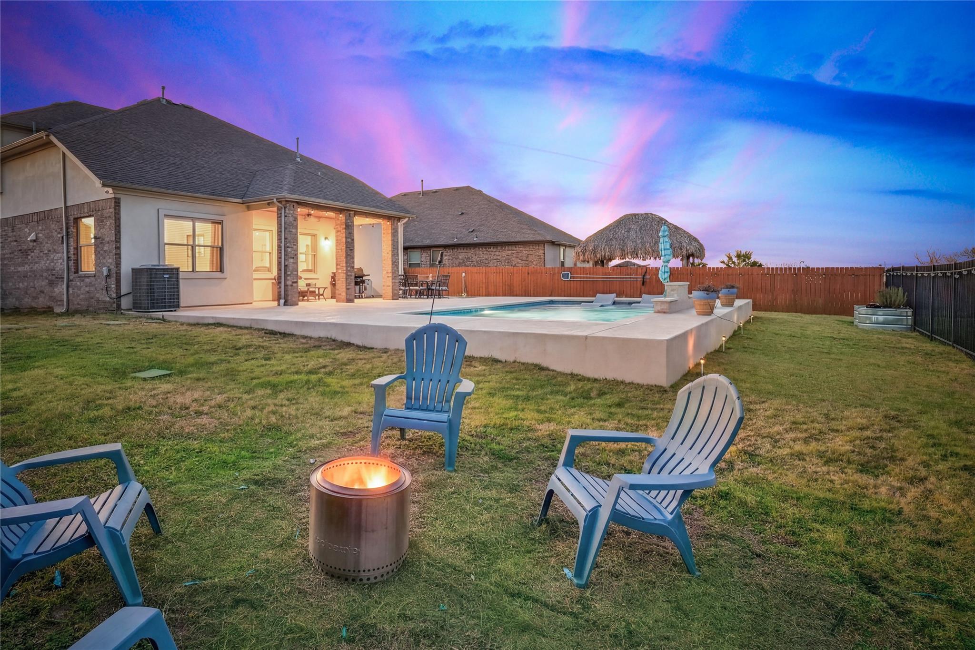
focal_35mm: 14
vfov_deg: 81.2
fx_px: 379
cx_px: 488
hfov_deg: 104.2
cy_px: 325
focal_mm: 14
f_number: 10
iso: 400
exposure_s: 1/80
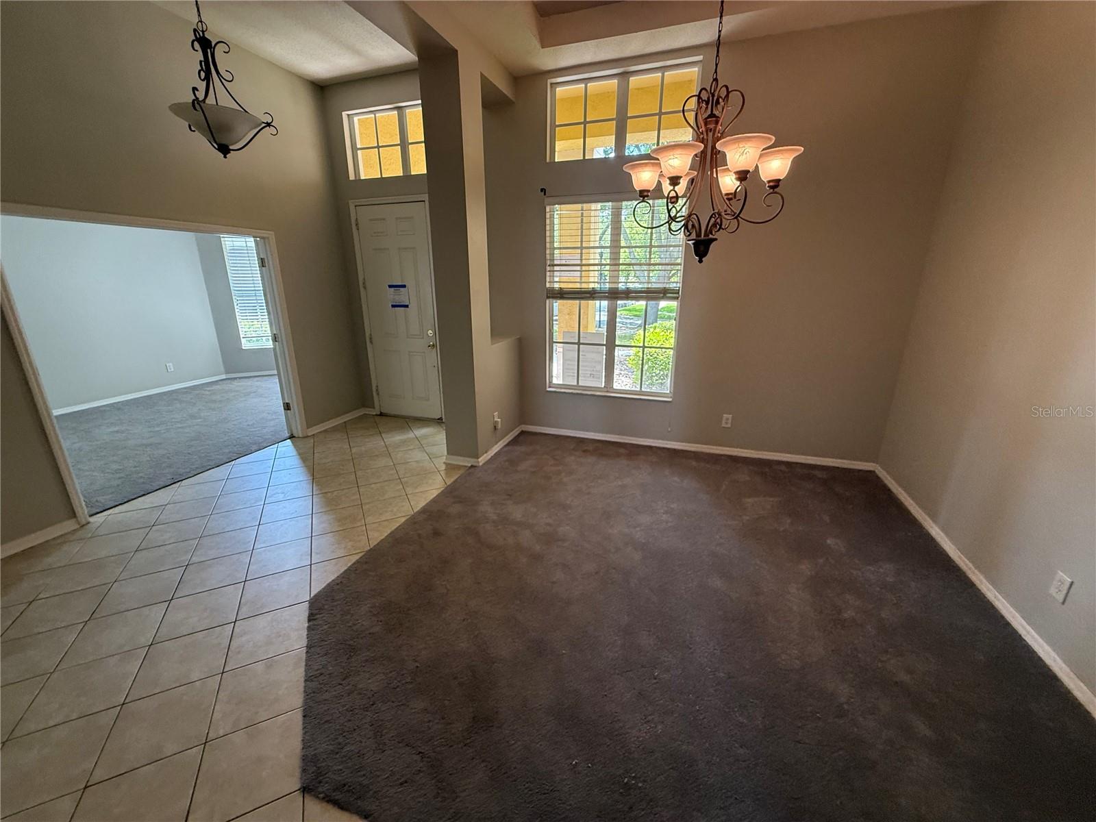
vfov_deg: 85.7
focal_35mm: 14
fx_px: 443
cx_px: 548
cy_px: 411
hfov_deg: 102.1
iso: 320
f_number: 2.2
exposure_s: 1/120
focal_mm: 2.22
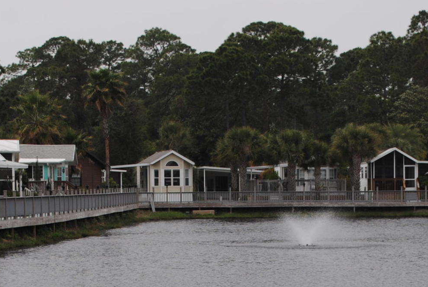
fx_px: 1726
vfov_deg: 9.4
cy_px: 344
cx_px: 247
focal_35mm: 145
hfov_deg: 14.1
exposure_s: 1/200
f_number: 7.1
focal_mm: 32
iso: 100
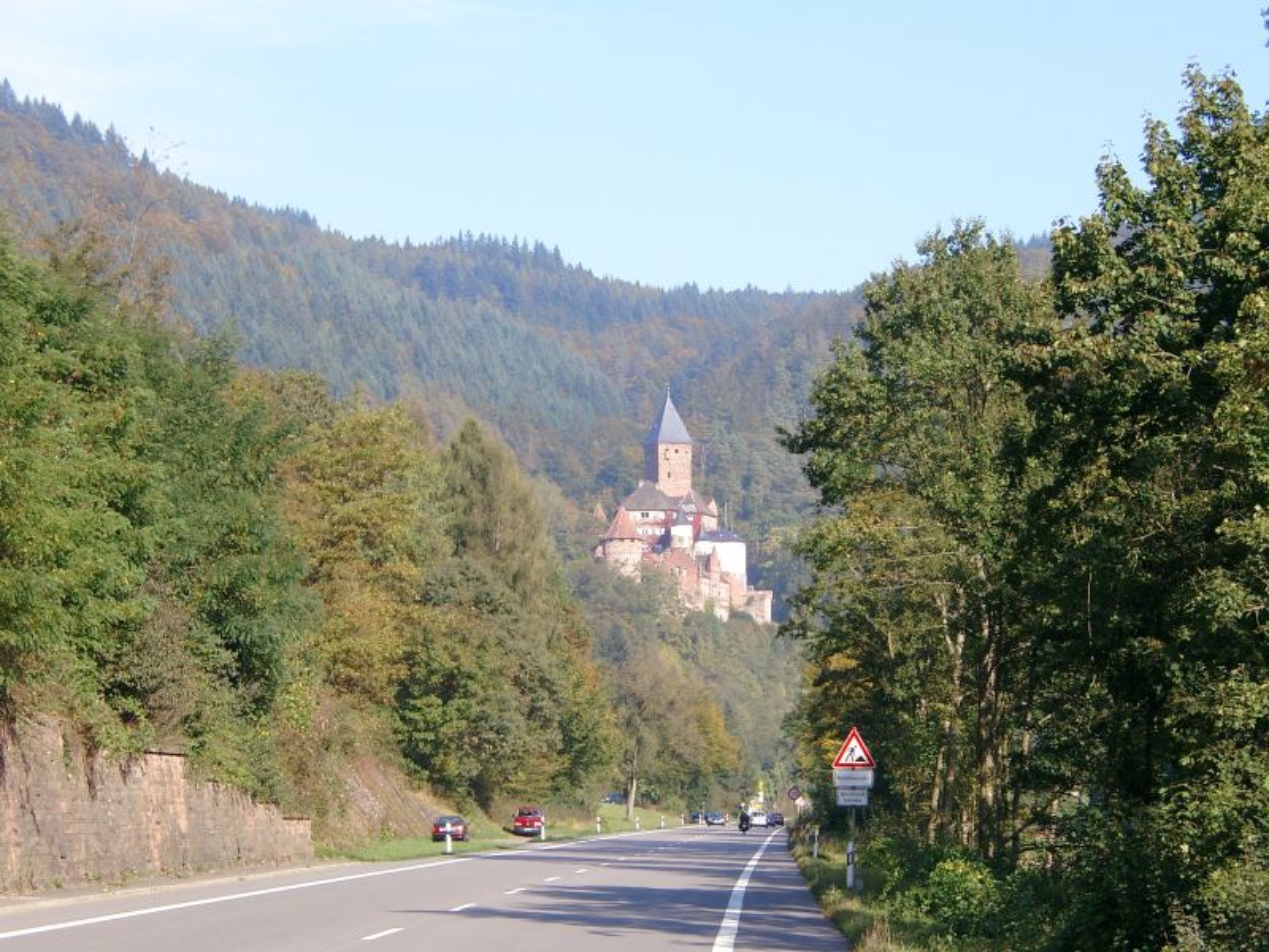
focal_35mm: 100
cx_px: 634
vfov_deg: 14.8
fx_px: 3666
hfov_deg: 19.6
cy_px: 476
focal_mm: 20.74
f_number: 4
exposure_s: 1/267
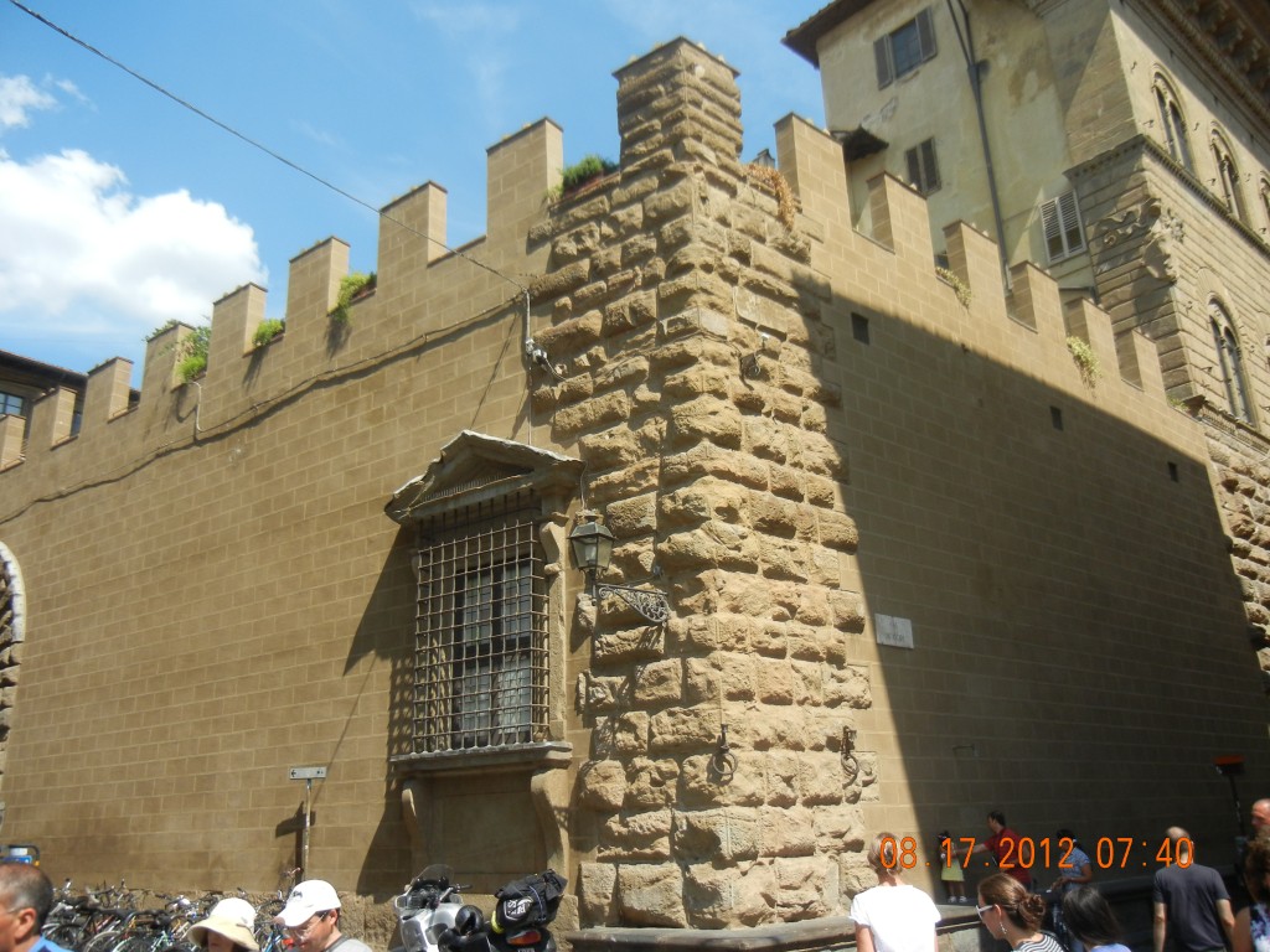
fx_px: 1101
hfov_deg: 60.0
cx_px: 635
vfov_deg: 46.8
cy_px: 476
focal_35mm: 30
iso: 160
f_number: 7
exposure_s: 1/245
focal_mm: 5.4
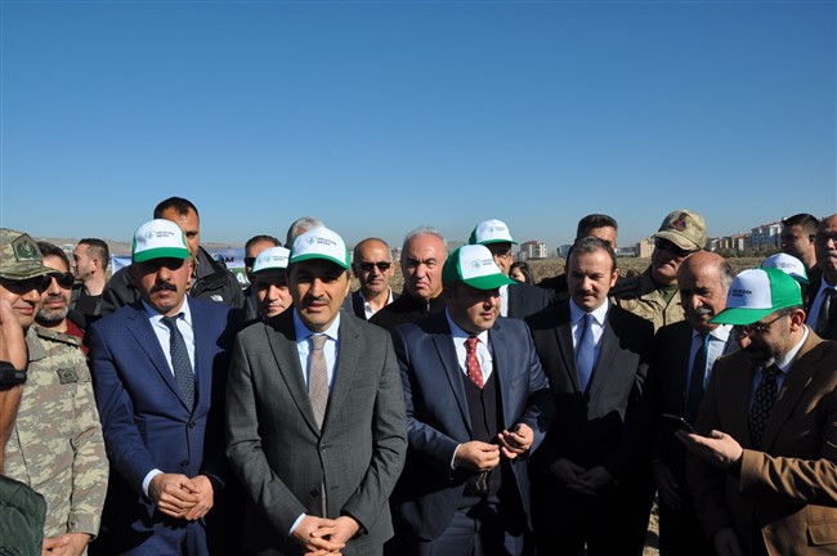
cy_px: 278
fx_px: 627
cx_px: 418
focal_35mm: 27
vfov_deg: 47.8
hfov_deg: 67.4
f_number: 10
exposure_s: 1/400
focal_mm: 18
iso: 200
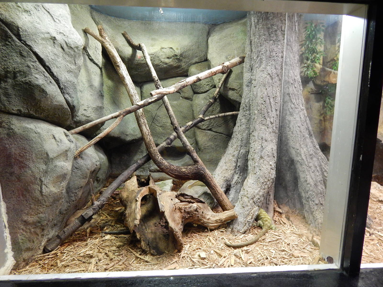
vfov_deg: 58.9
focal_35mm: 23
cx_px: 192
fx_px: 254
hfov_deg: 73.9
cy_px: 144
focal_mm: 4
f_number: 3
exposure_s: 1/20
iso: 400
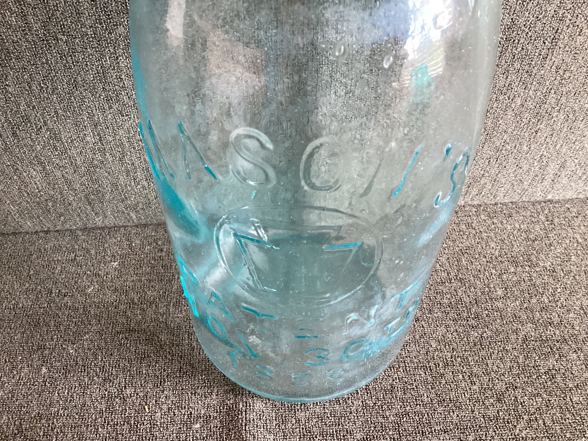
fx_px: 527
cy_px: 220
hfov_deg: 58.3
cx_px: 294
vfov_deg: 45.4
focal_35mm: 31
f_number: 2.4
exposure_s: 1/50
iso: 250
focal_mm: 3.3
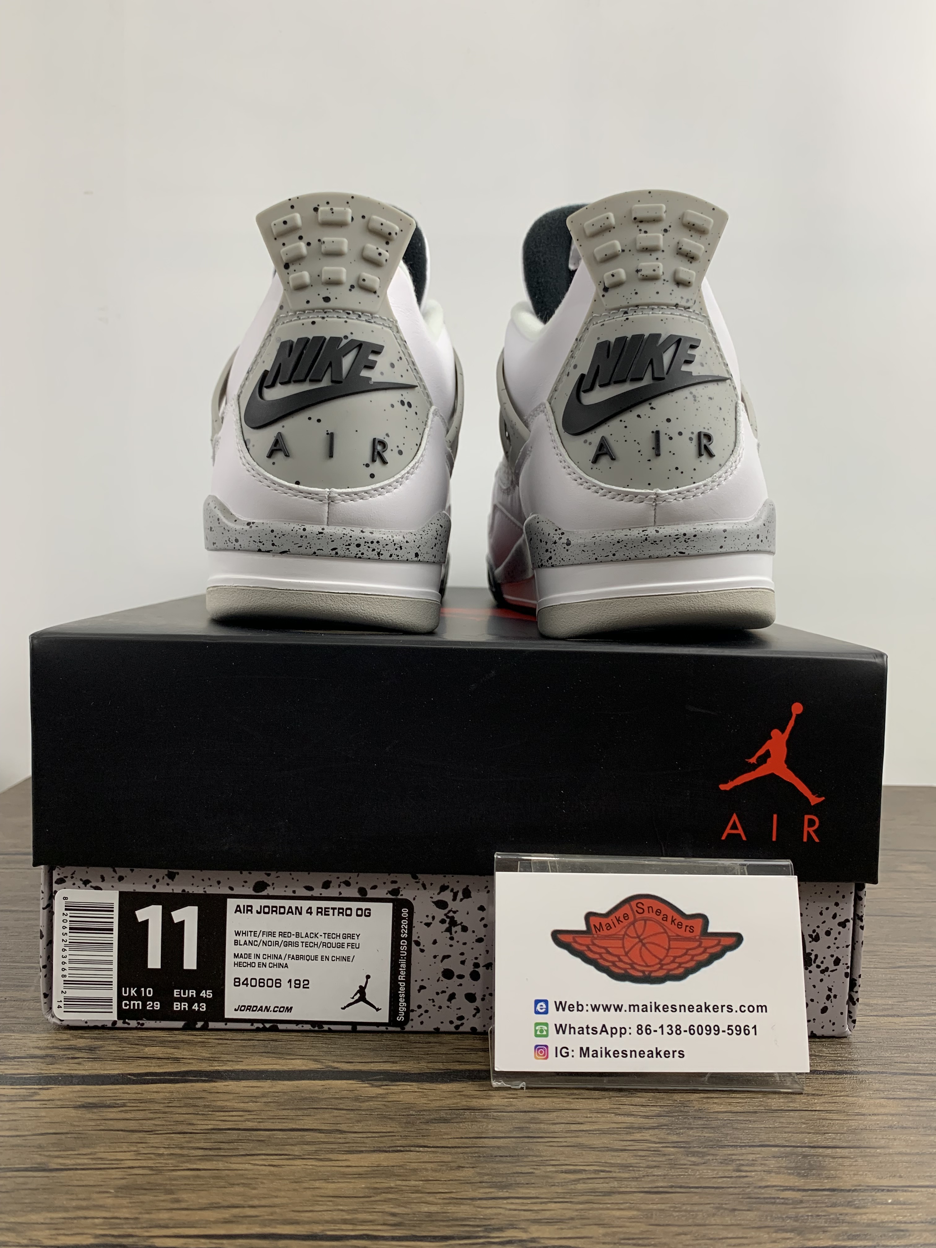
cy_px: 624
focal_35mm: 26
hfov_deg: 53.1
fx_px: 937
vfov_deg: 67.3
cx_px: 468
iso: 64
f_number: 1.8
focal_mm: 4.25
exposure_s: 1/121
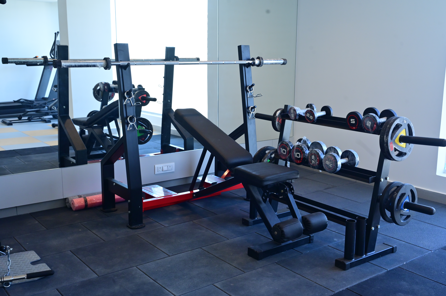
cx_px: 223
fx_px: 458
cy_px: 148
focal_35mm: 37
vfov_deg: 35.9
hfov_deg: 51.9
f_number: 8
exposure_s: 1/160
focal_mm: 37
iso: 1250
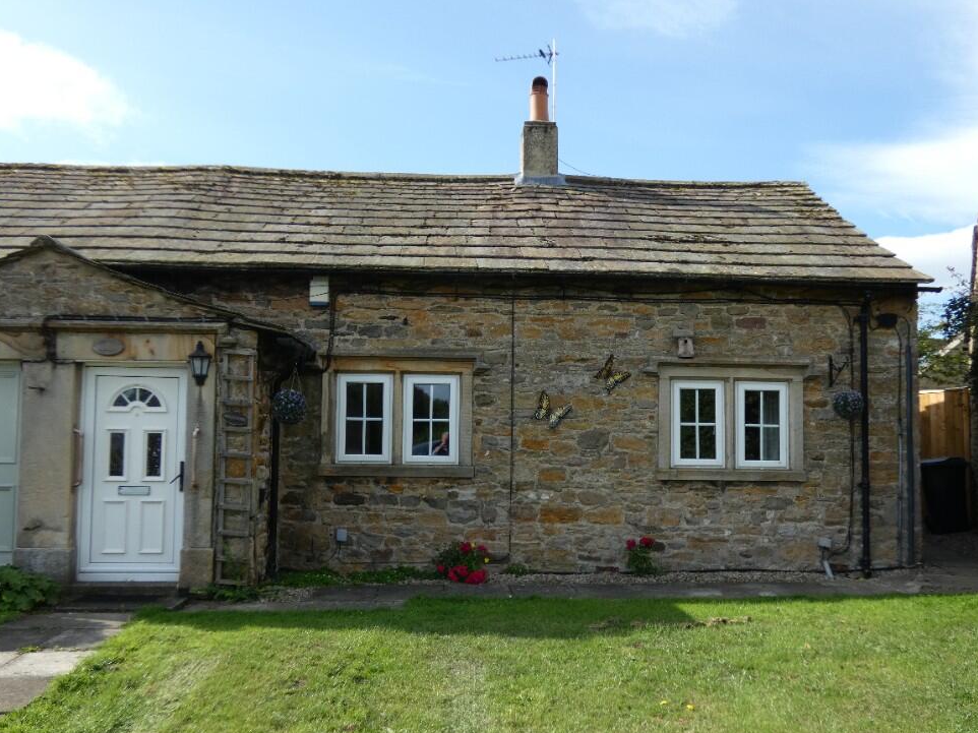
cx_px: 500
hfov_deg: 55.4
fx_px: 932
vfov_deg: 42.9
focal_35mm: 33
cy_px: 387
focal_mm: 5.5
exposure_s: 1/640
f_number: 3.3
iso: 80
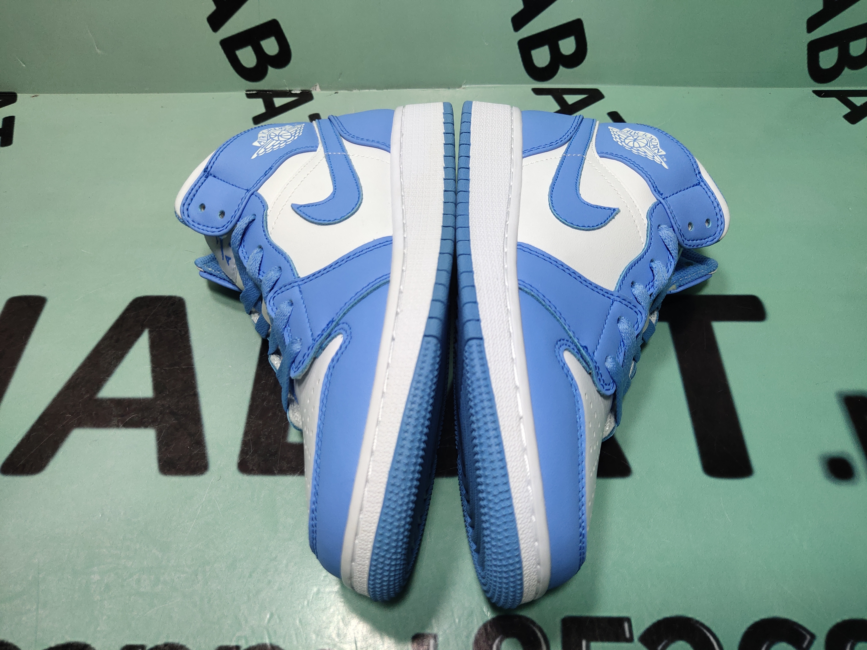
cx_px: 434
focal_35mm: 30
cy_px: 325
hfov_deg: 60.0
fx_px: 751
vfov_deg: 46.8
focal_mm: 4.35
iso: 73
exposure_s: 1/100
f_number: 1.79
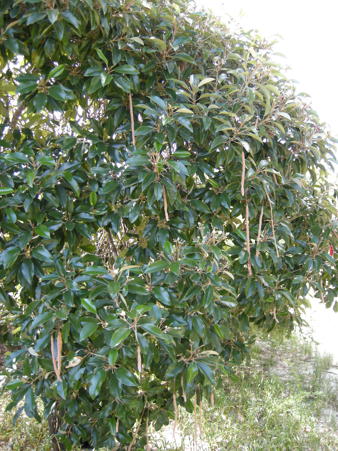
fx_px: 456
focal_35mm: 35
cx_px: 169
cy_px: 226
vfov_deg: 52.6
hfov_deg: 40.7
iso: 64
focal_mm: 7.5
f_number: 2.7
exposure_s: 1/50
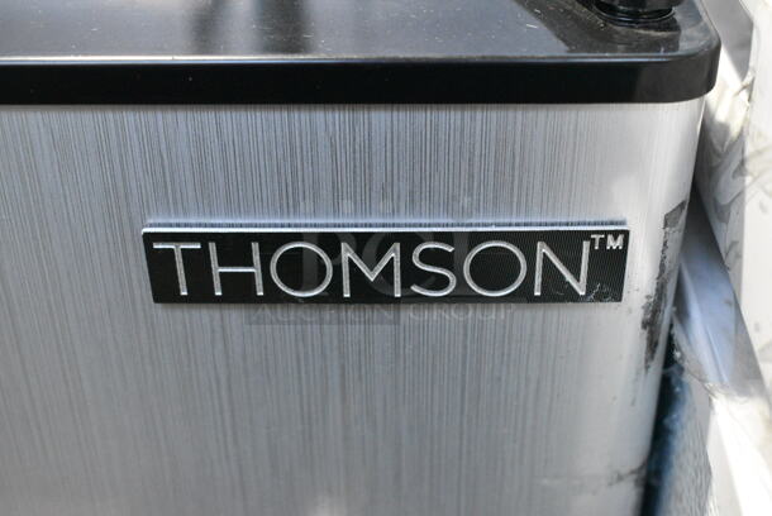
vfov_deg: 28.1
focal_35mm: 48
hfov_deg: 41.1
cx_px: 386
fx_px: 1030
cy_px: 258
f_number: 6.3
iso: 6400
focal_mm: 32
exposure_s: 1/160
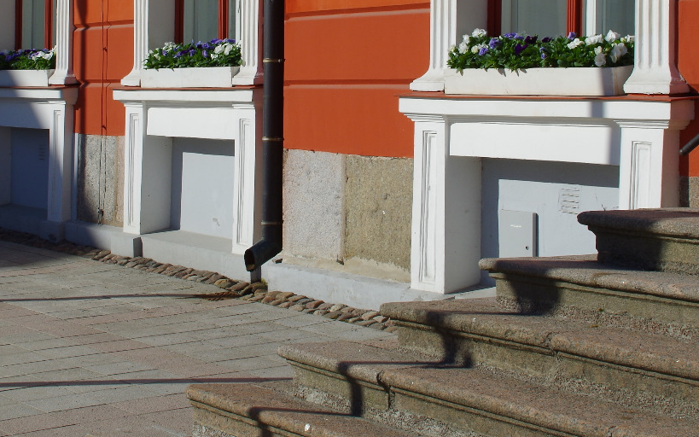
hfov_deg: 24.3
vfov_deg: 15.2
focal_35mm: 85
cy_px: 55
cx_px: 295
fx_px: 1619
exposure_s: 1/200
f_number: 14
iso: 100
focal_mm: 28
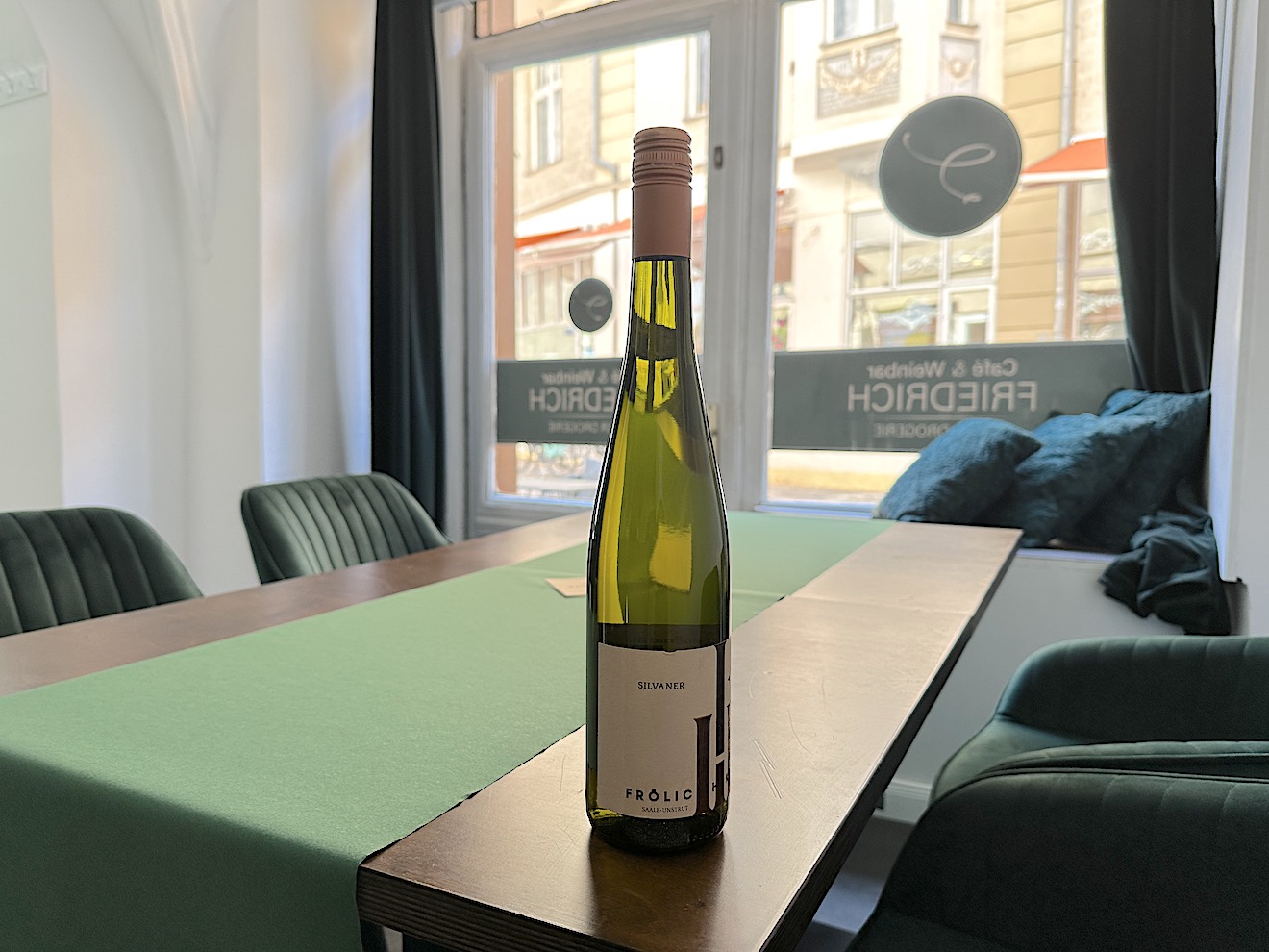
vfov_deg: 56.8
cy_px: 476
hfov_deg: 71.6
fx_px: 880
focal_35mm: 24
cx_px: 634
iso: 125
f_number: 1.78
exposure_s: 1/138
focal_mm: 6.86
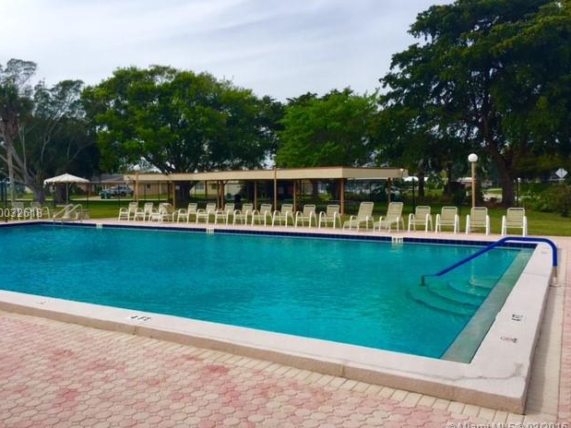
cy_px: 214
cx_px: 277
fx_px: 495
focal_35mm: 30
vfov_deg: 46.8
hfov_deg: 60.0
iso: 32
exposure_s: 1/2475
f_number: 2.2
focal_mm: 4.15
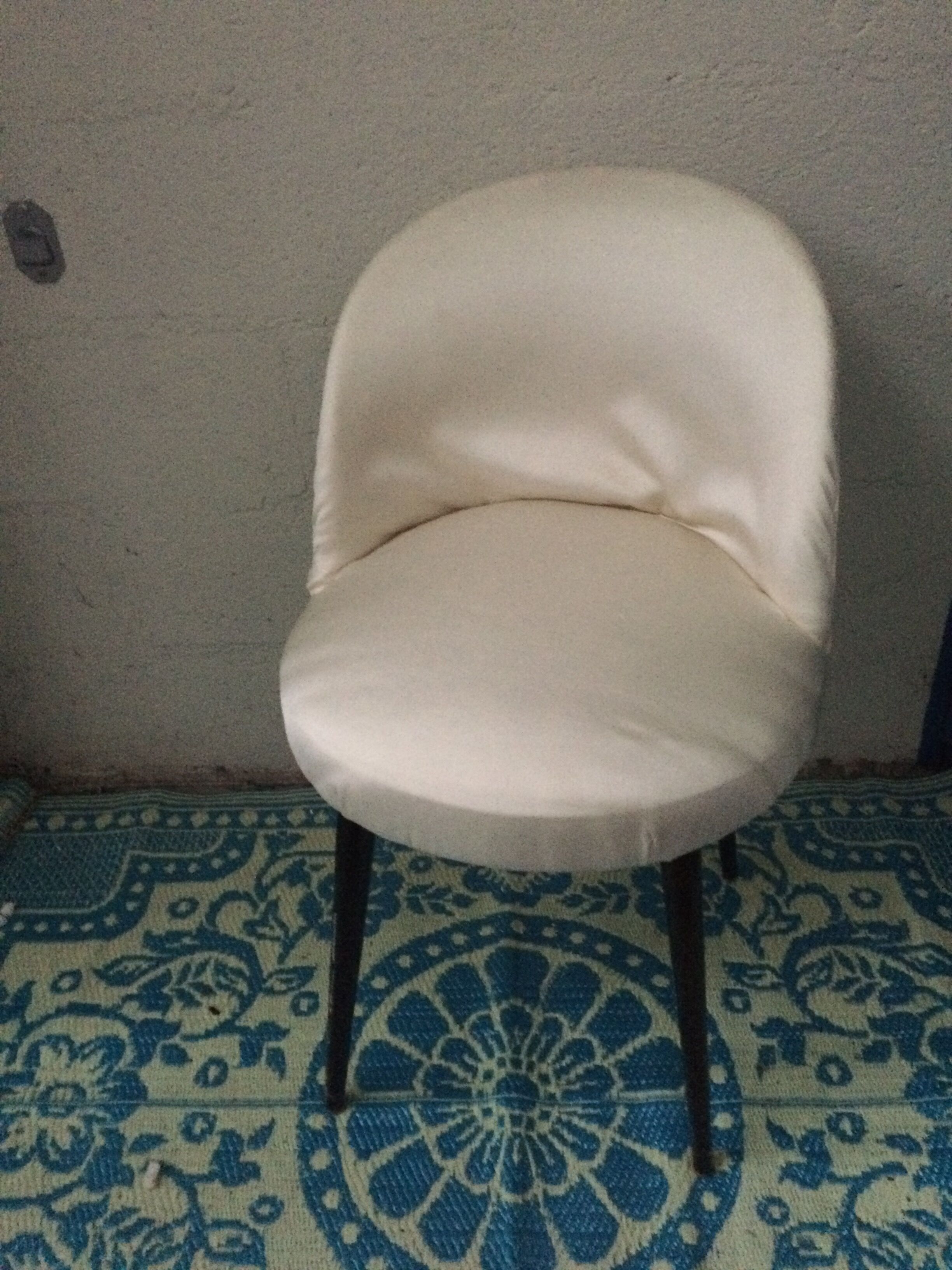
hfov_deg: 48.2
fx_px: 1063
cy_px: 635
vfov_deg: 61.7
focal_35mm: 29
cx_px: 476
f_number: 2.2
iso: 500
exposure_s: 1/17
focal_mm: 4.15
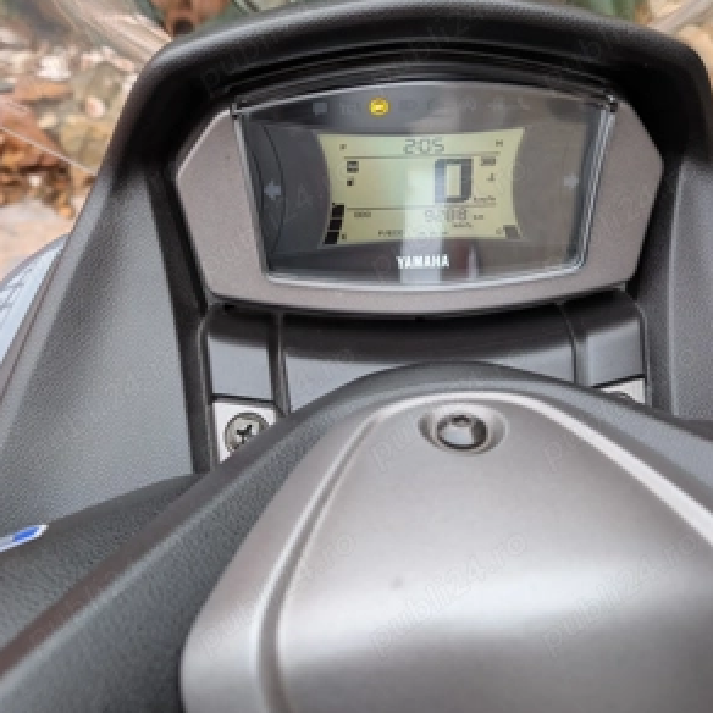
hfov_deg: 55.6
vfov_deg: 54.8
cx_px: 361
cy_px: 256
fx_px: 676
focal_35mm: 29
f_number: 1.68
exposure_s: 1/72.6
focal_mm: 6.9
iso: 19
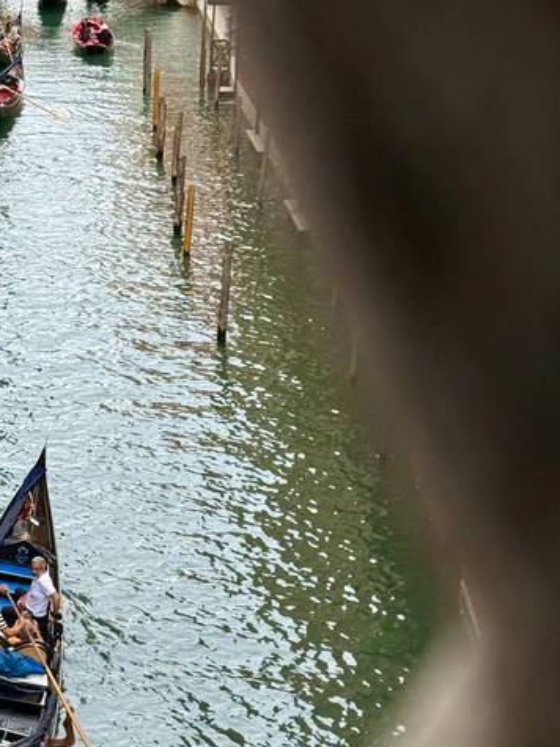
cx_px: 42
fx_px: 2093
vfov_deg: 20.2
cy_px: 426
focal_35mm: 97
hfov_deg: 15.0
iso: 80
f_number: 1.78
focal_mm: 6.76
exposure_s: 1/1429
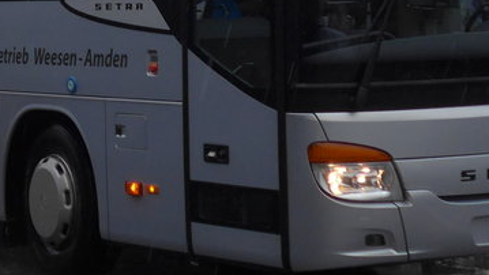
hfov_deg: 15.1
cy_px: -102
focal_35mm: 142
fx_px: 1841
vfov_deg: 8.4
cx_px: 210
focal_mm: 8
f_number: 2.5
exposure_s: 1/250
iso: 160
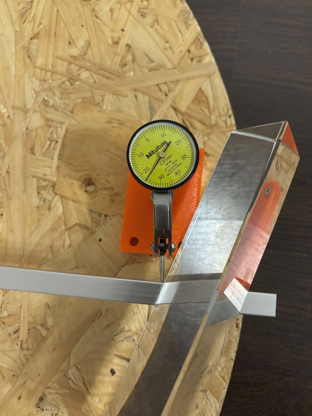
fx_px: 336
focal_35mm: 28
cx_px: 160
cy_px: 209
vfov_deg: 63.4
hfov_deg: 49.7
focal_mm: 5.96
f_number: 1.6
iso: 500
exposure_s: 1/33
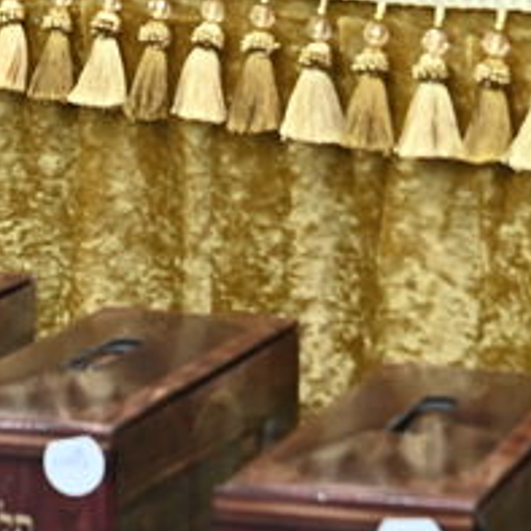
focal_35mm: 229
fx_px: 3974
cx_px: 113
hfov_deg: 7.6
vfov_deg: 7.5
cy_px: -364
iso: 1000
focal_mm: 38
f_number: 4.5
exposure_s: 1/125
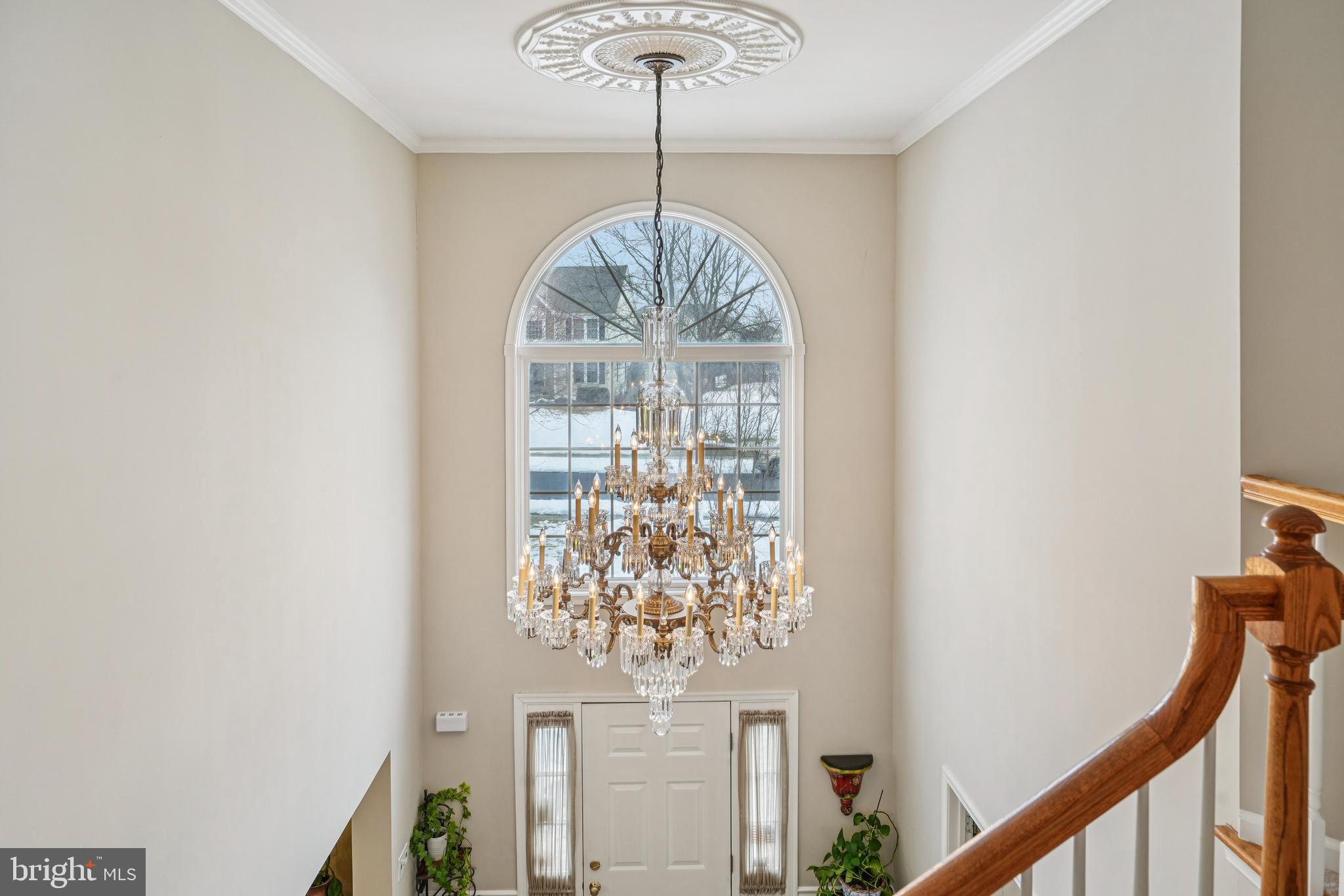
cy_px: 448
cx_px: 672
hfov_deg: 78.6
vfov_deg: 57.2
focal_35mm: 22
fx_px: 821
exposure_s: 1/30
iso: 250
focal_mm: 22
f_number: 8
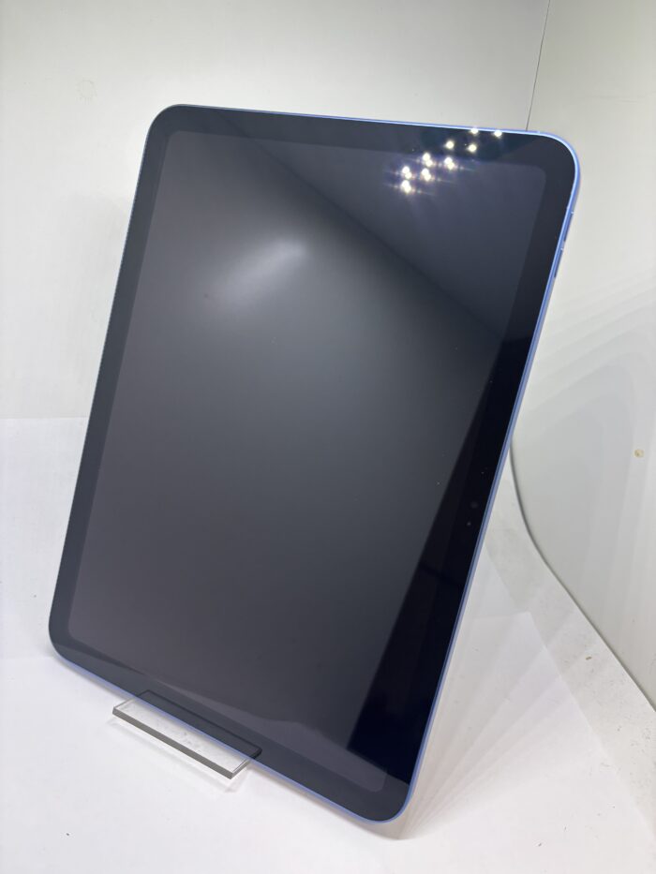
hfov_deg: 53.1
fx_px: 657
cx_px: 328
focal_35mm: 26
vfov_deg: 67.3
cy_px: 437
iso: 80
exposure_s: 1/100
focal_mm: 5.96
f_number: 1.6
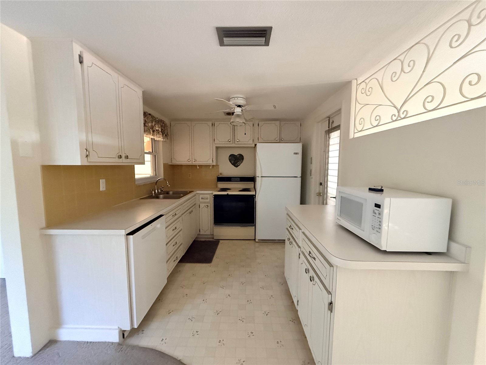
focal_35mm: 14
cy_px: 182
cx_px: 243
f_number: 2.2
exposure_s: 1/60
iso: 1250
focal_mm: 2.22
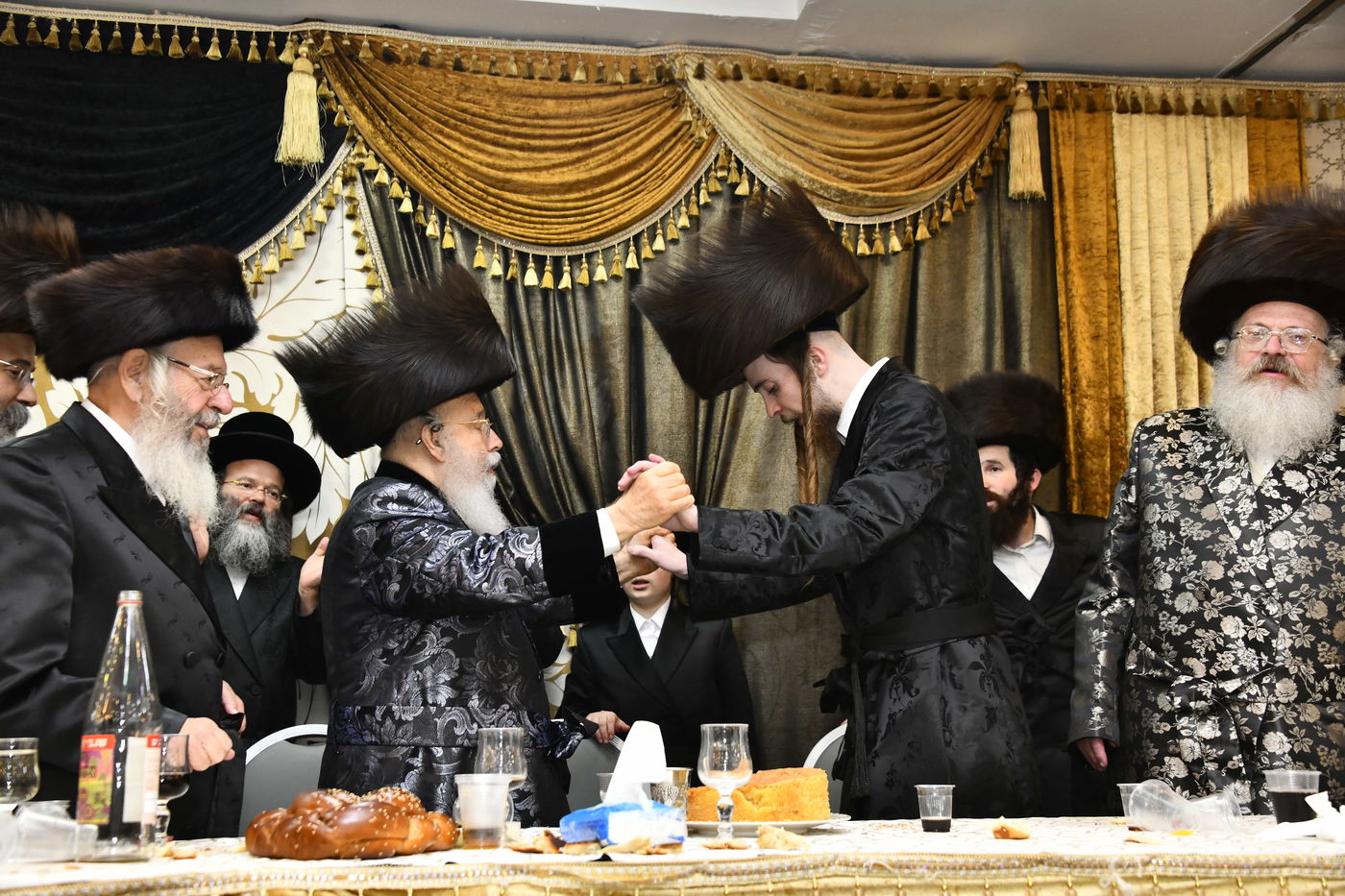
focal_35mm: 48
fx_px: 1793
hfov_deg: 41.1
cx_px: 672
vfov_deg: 28.1
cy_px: 448
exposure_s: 1/125
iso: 1000
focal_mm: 48
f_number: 5.6
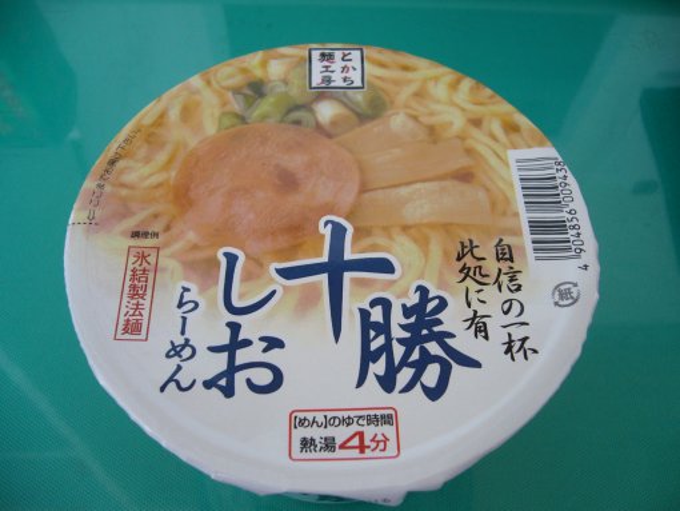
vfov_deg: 40.7
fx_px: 688
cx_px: 340
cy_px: 256
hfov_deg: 52.6
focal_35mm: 35
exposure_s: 1/15
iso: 160
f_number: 2.8
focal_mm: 5.8
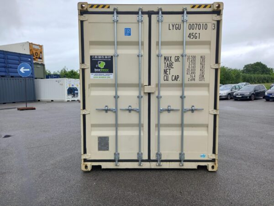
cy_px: 103
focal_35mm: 25
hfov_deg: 69.4
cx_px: 137
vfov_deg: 54.9
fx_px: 198
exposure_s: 1/243
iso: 25
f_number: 2
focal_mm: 4.6
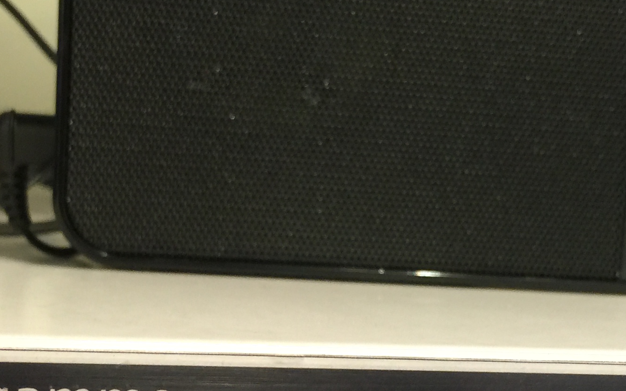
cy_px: 356
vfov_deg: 17.1
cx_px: 378
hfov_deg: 27.4
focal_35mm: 75
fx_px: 1279
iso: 80
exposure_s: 1/15
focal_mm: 4.15
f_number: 2.2
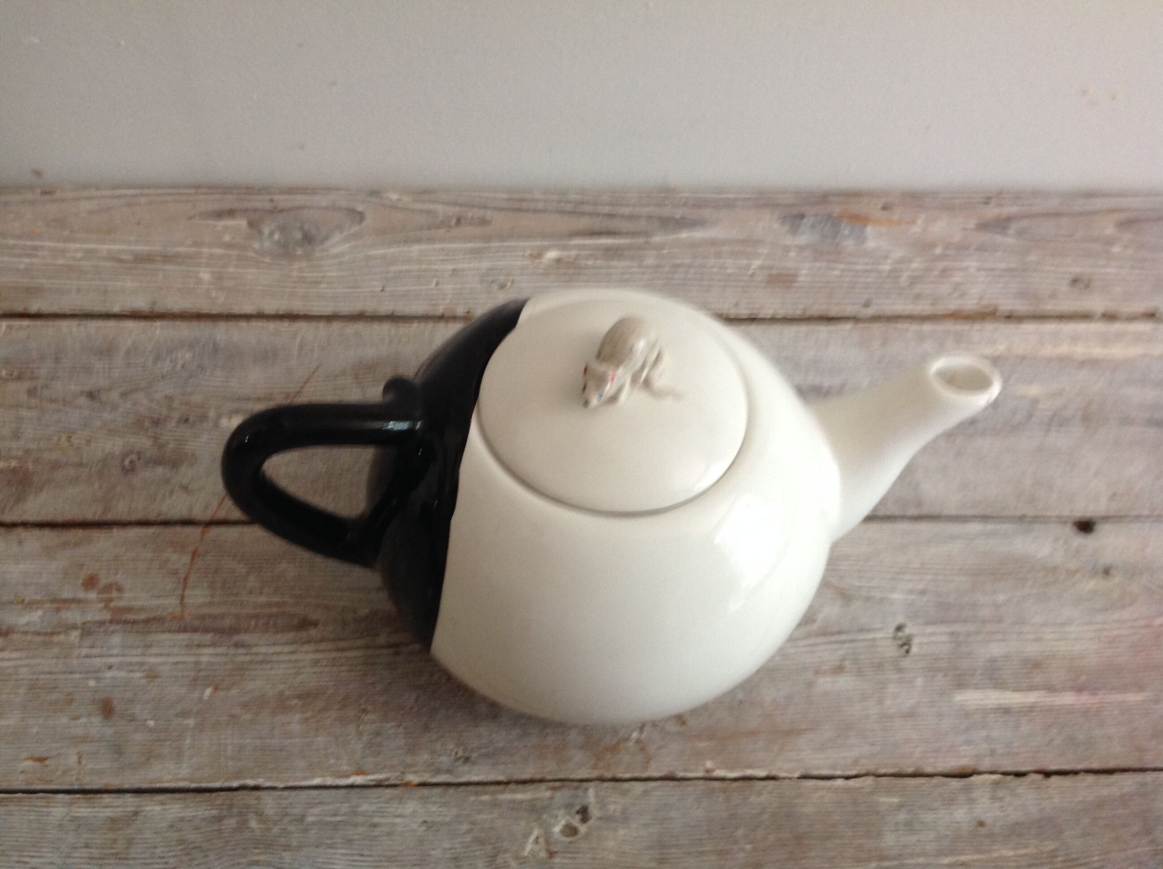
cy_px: 434
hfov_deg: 52.7
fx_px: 1174
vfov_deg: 40.6
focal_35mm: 35
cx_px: 582
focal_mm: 4.28
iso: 160
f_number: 2.4
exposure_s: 1/15
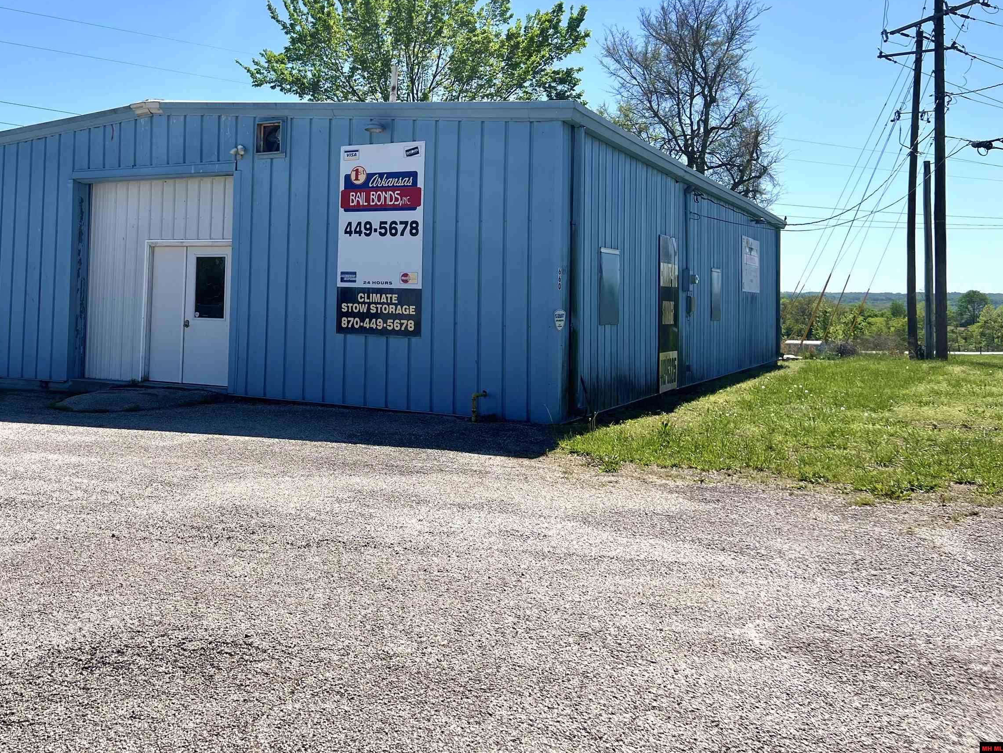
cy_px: 248
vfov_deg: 40.2
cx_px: 334
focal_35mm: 35
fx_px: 1014
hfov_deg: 51.6
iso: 50
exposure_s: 1/5319
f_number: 1.5
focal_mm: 5.7
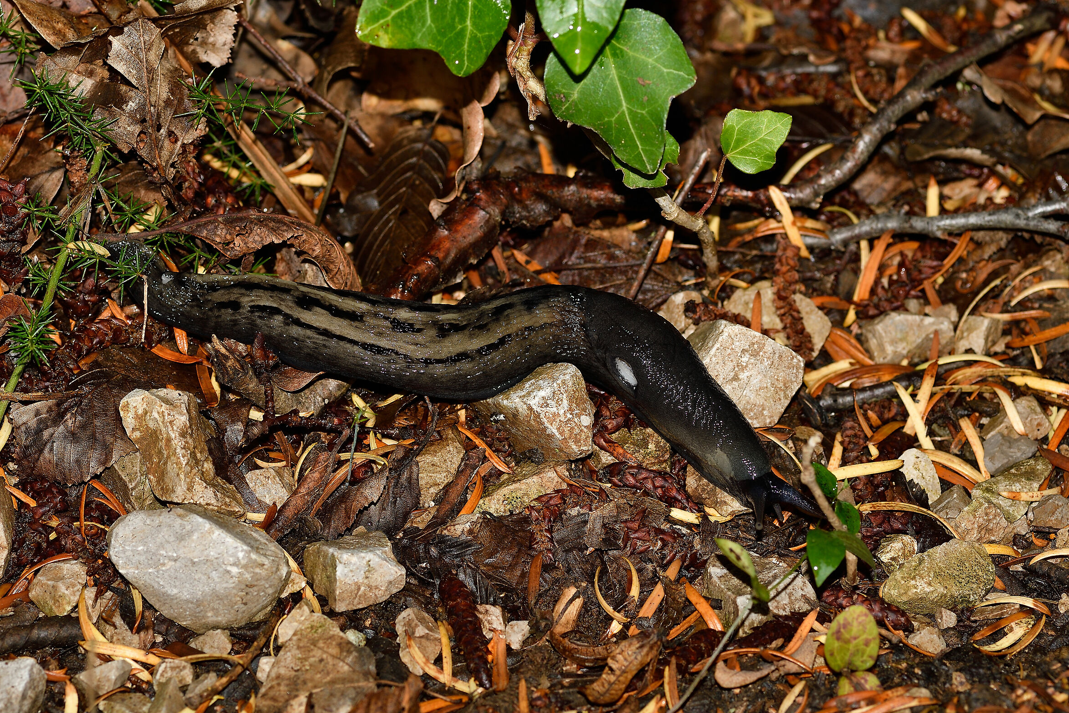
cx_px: 532
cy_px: 354
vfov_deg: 9.0
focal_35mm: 153
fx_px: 4543
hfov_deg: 13.4
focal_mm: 100
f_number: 11
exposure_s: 1/320
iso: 100
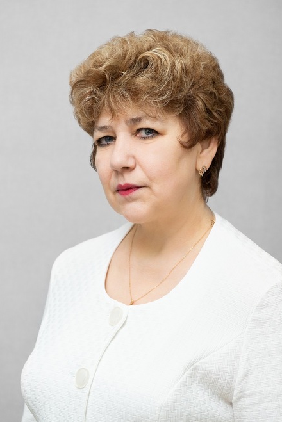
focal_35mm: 85
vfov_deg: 23.9
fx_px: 998
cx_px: 157
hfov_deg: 16.1
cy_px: 201
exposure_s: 1/160
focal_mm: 70
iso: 640
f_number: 4.5
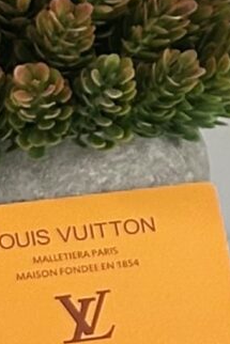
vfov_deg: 5.1
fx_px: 3800
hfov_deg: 3.3
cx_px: 895
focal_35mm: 397
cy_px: -203
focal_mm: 6.86
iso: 64
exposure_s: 1/137
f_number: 1.78
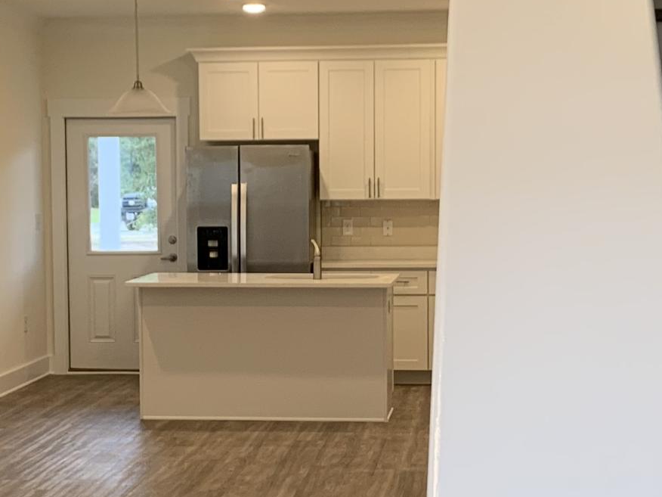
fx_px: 1702
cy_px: 311
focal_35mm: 89
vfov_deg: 16.6
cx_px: 311
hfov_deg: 22.0
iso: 64
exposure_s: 1/60
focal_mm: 4.25
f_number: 1.8
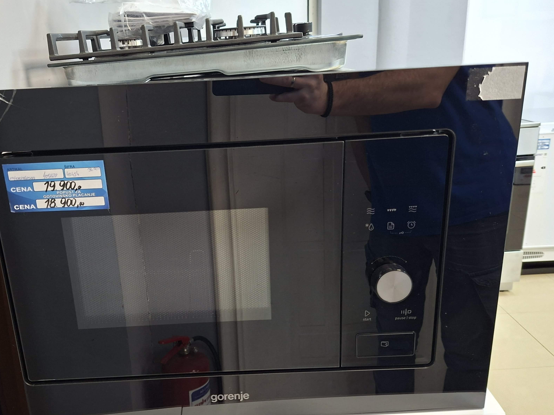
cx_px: 219
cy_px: 223
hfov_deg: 61.1
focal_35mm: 29
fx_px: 464
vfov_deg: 48.2
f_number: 1.8
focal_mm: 5.54
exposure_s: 1/33
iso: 400
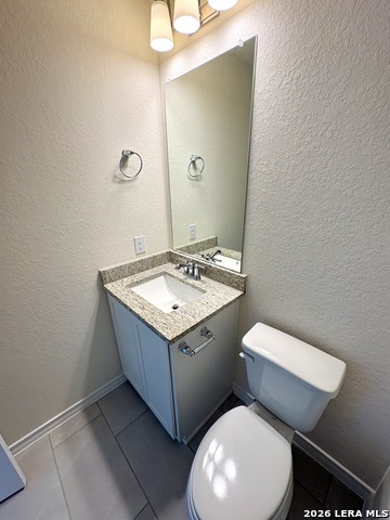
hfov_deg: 85.7
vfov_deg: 102.1
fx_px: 210
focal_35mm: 14
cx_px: 195
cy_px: 260
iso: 100
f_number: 2.2
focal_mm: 2.22
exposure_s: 1/120
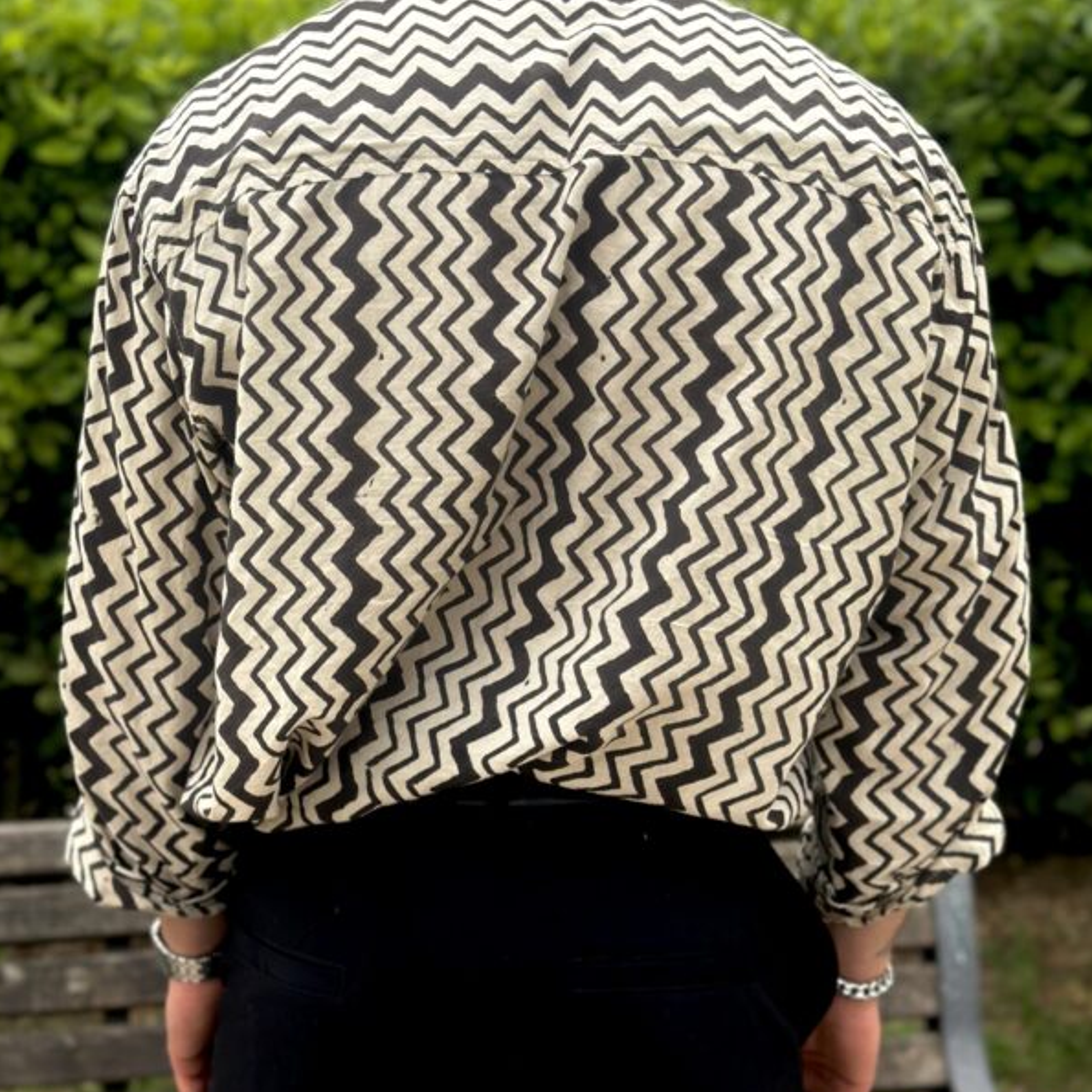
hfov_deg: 30.0
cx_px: 545
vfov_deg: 29.9
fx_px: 2034
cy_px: 409
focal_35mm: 57
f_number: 1.78
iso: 80
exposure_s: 1/1695
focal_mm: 6.86
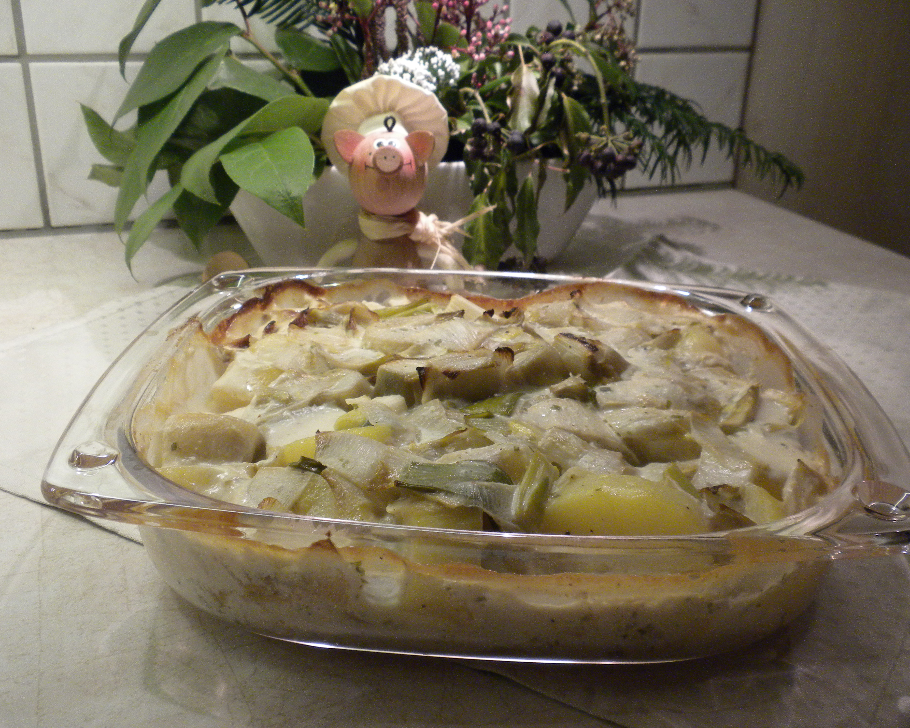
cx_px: 474
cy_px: 367
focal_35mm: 39
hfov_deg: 46.8
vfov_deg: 38.2
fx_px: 1050
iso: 336
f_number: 3.5
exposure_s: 1/67.7
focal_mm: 6.6
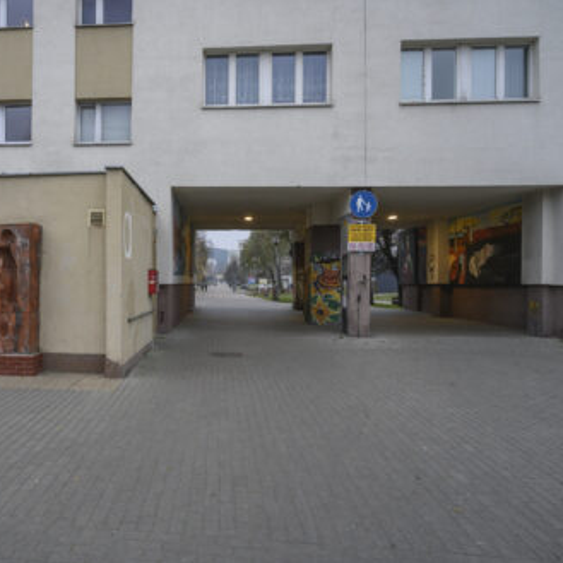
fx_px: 570
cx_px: 169
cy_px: 282
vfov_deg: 52.5
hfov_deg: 51.1
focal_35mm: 31
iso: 1250
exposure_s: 1/100
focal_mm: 24
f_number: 4
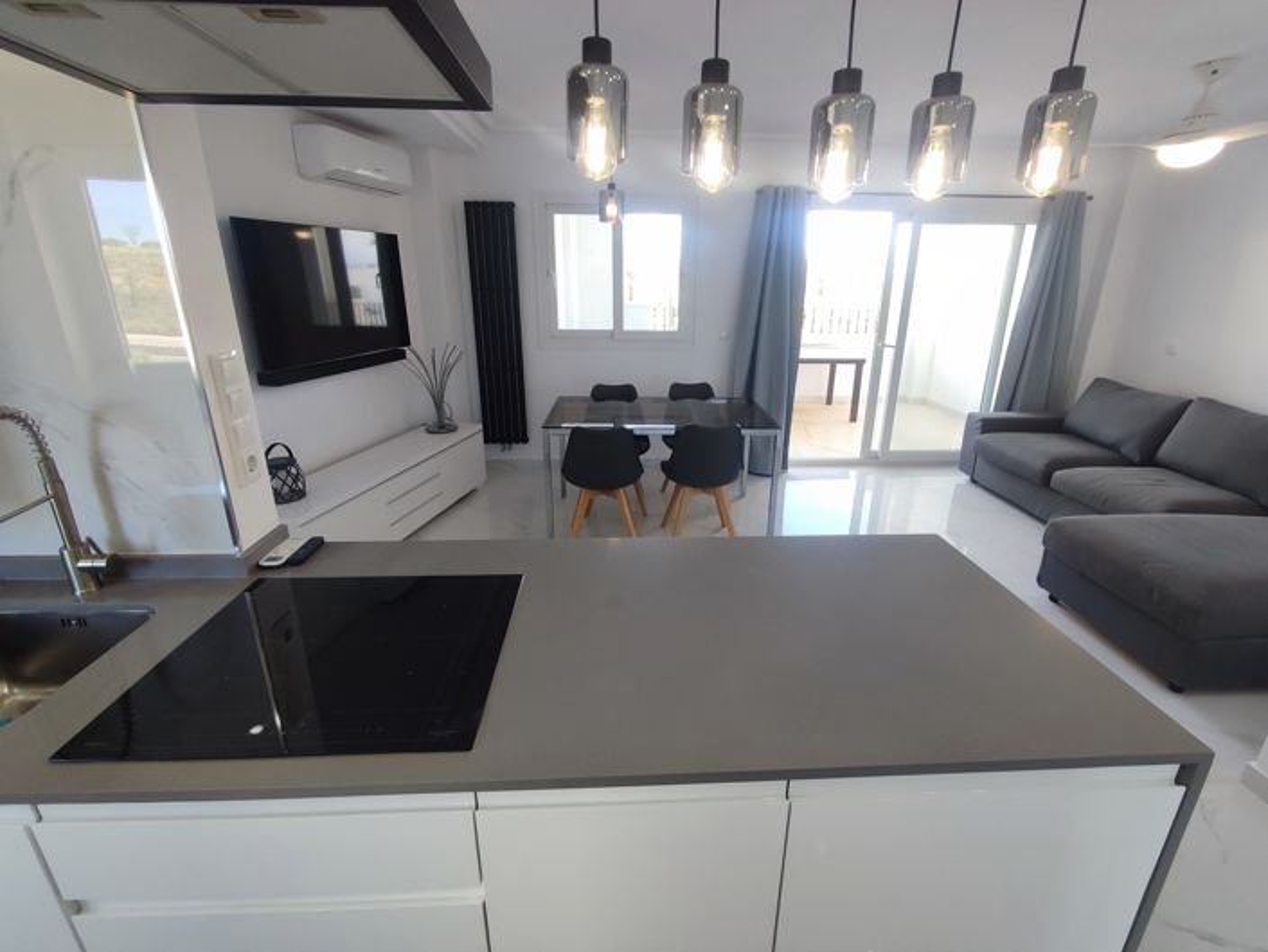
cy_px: 476
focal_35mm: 16
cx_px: 634
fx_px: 586
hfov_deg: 94.5
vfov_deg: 78.1
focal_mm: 1.65
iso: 115
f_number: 2.2
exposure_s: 1/100
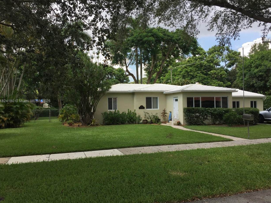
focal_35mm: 30
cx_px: 135
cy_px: 101
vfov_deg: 46.8
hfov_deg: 60.0
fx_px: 235
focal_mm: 4.15
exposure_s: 1/842
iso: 32
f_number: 2.2
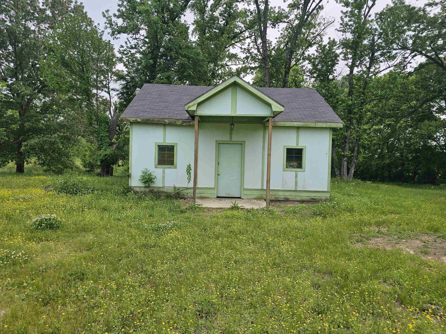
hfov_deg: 73.9
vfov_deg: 58.9
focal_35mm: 23
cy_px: 167
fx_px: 296
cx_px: 223
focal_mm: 6.3
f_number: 1.7
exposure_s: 1/501
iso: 10
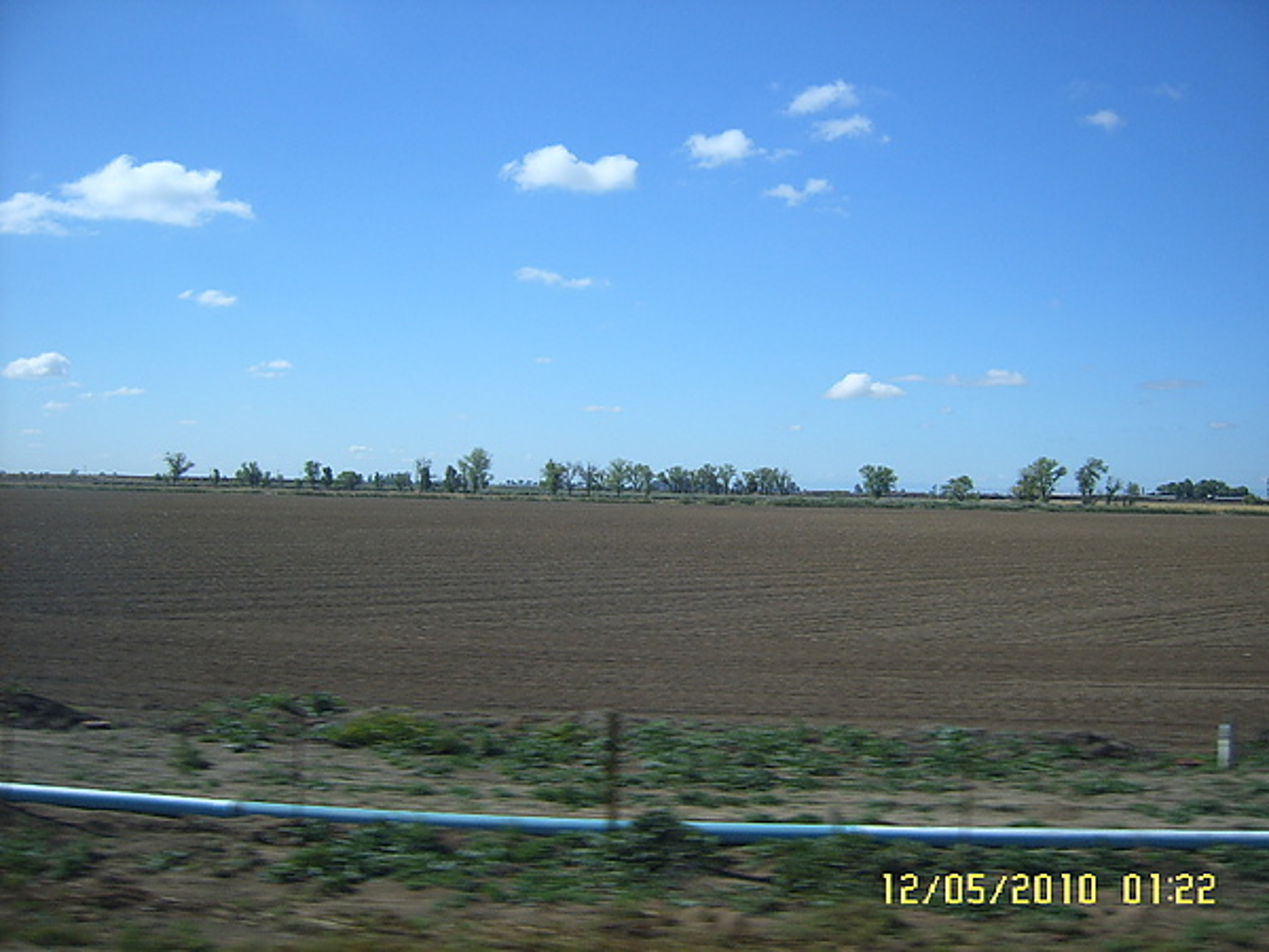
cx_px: 634
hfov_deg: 52.6
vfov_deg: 40.7
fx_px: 1283
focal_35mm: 35
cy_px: 476
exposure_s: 1/250
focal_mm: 5.8
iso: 50
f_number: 2.8
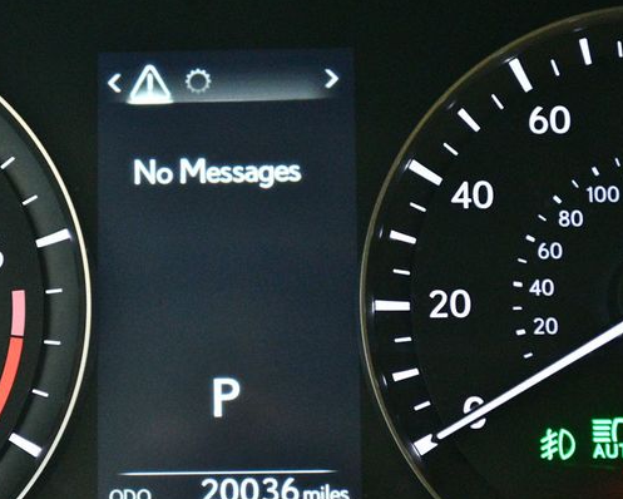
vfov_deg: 15.6
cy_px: 260
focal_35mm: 99
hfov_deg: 19.3
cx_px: 228
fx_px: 1826
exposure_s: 1/20
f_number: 5.6
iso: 12800
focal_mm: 55
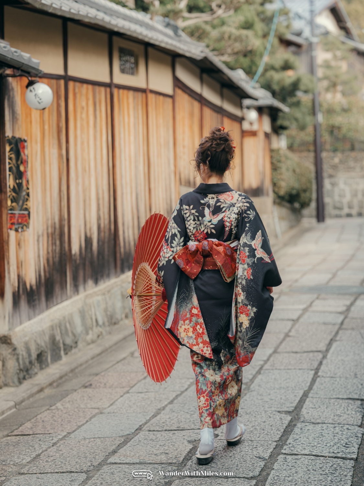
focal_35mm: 87
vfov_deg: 22.5
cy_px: 243
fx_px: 1220
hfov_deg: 17.0
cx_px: 182
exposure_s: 1/160
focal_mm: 110
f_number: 4
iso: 320
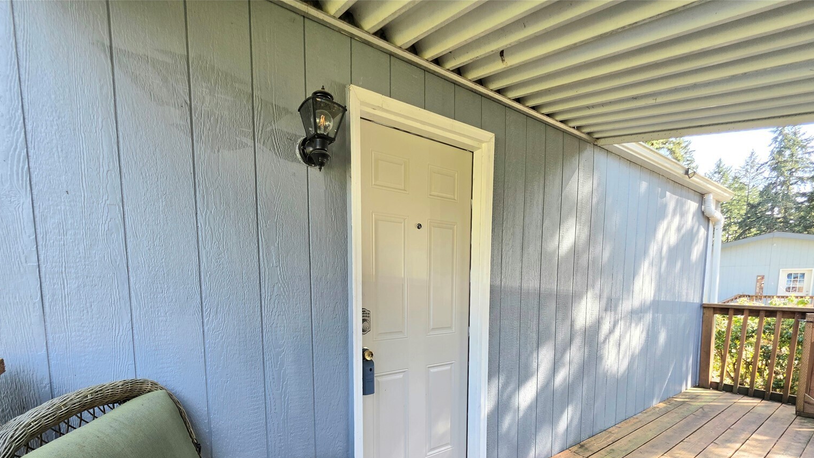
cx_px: 394
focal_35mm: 15
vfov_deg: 67.6
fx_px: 324
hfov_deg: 103.0
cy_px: 323
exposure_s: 1/120
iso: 50
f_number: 1.9
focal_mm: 2.2
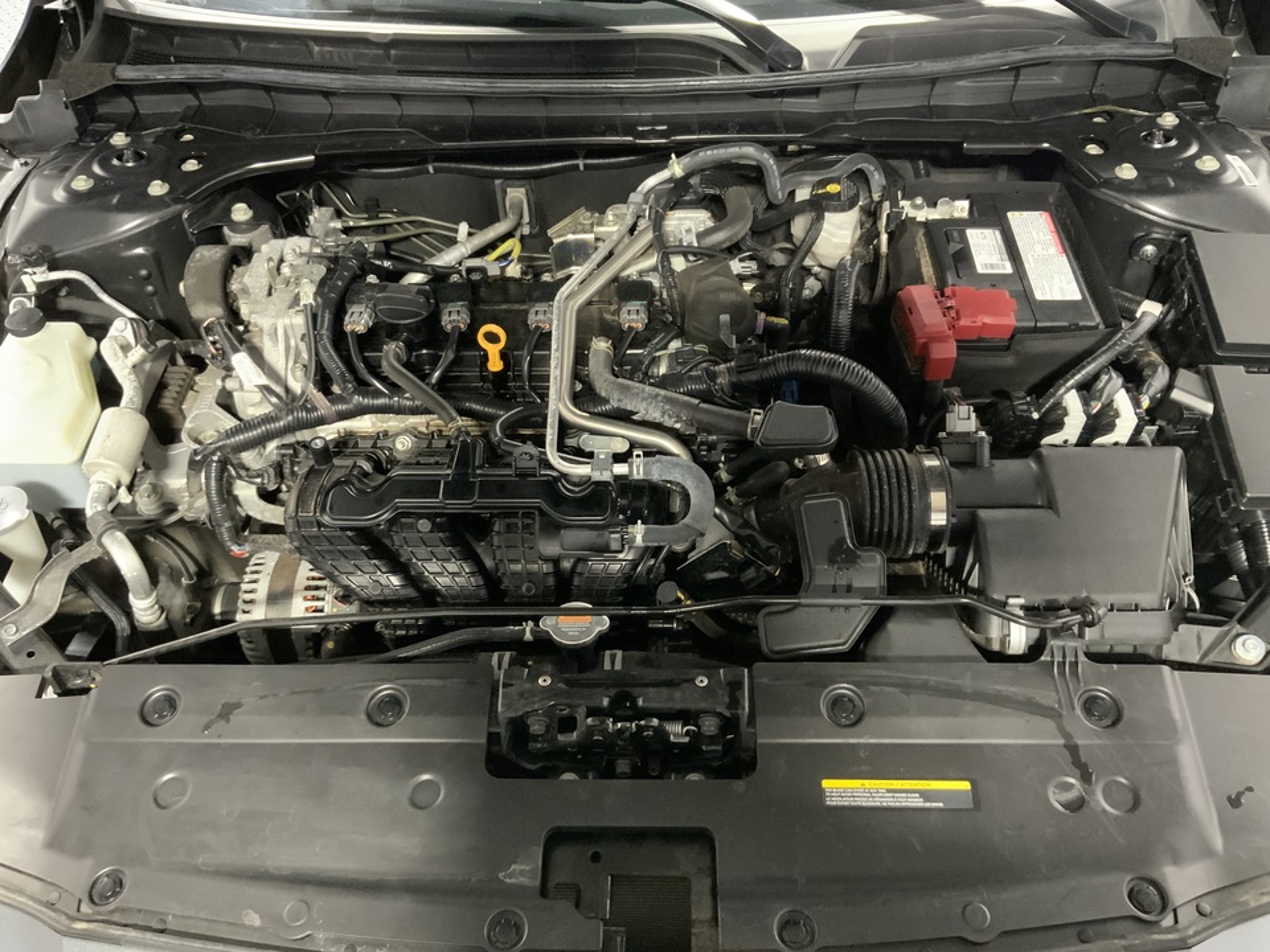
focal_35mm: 29
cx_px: 635
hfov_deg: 61.7
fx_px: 1064
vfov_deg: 48.2
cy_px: 476
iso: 400
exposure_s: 1/30
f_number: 1.8
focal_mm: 3
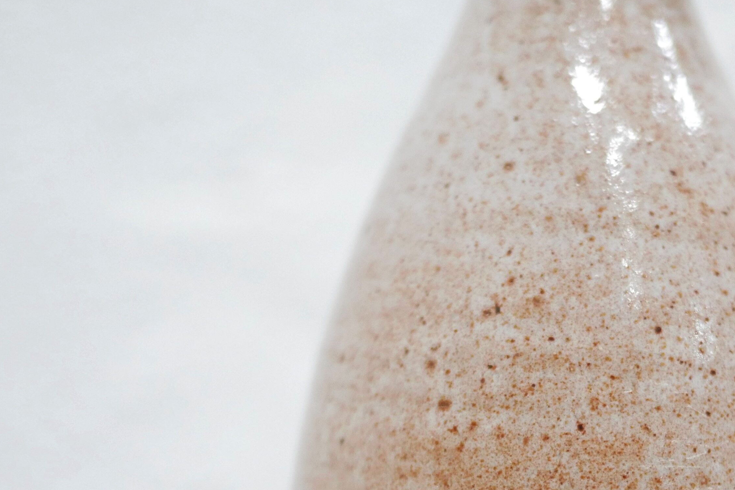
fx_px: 1735
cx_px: 533
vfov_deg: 15.7
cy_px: 523
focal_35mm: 85
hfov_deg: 23.7
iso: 1600
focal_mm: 20
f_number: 1.7
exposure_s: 1/60
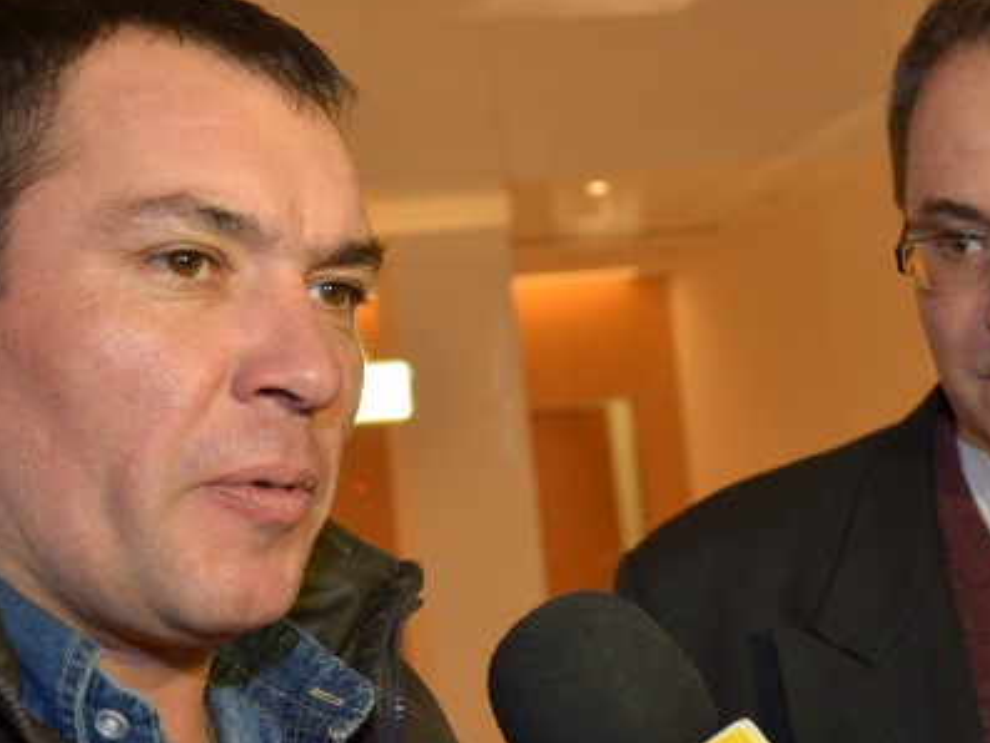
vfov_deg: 22.6
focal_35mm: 65
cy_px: 299
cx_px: 618
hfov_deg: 29.7
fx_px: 1860
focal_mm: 28
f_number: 4
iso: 500
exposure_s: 1/60
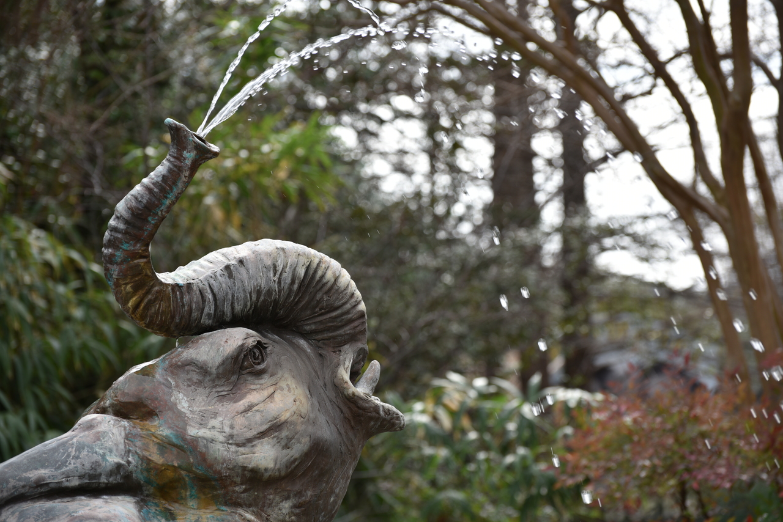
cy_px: 261
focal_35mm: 122
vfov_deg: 11.2
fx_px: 2654
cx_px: 392
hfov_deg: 16.8
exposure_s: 1/250
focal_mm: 122
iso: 100
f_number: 5.6
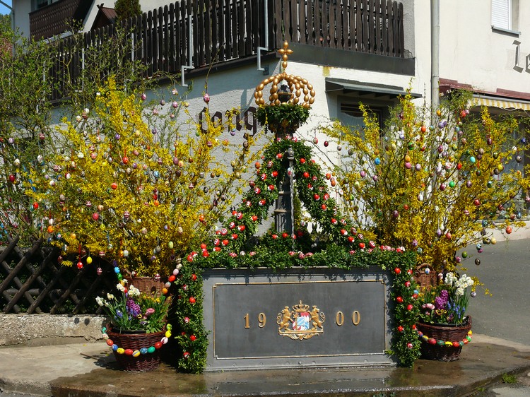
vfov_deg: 29.7
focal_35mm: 49
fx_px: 750
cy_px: 198
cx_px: 265
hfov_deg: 38.9
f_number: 5
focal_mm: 10.3
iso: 100
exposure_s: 1/250
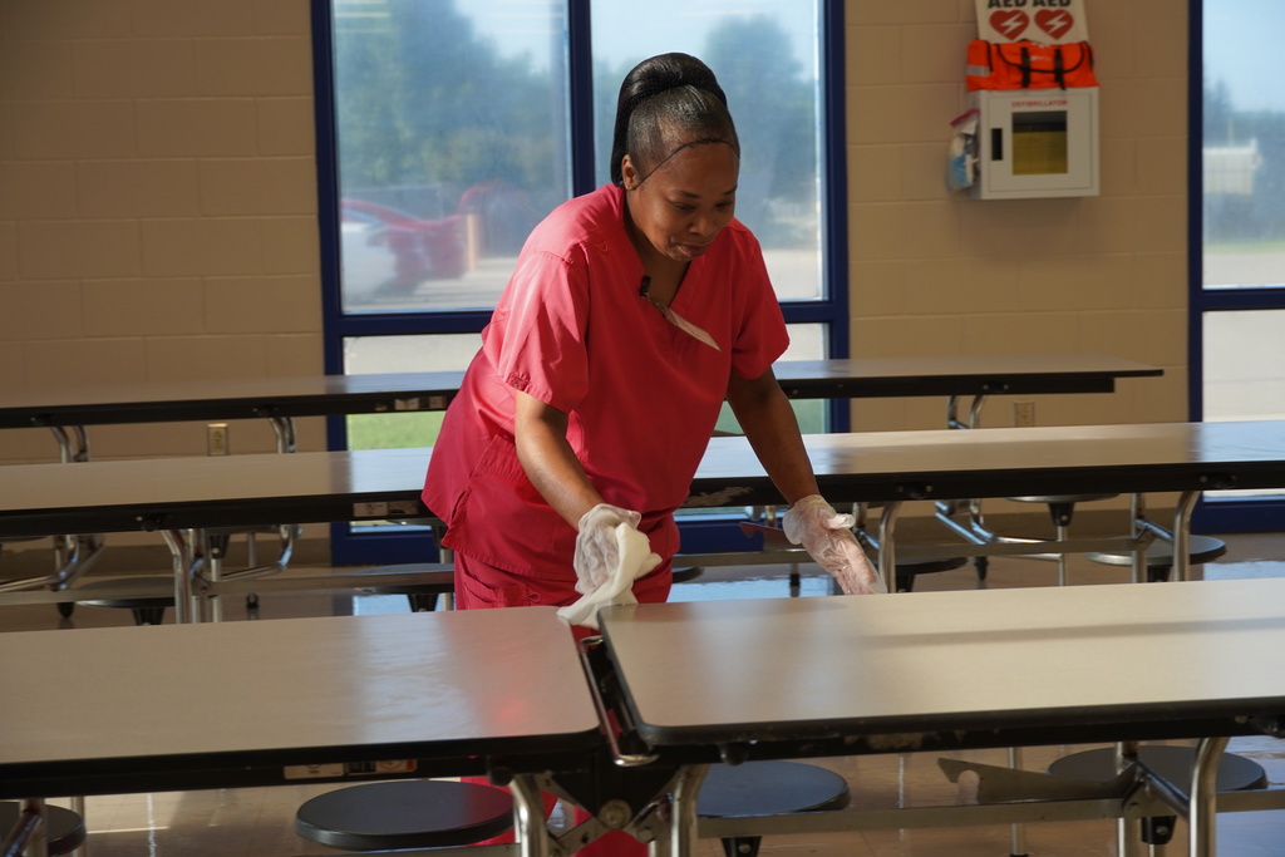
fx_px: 2463
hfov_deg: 29.2
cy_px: 428
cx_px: 642
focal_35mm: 69
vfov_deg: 19.7
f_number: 5
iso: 320
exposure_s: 1/160
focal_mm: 46
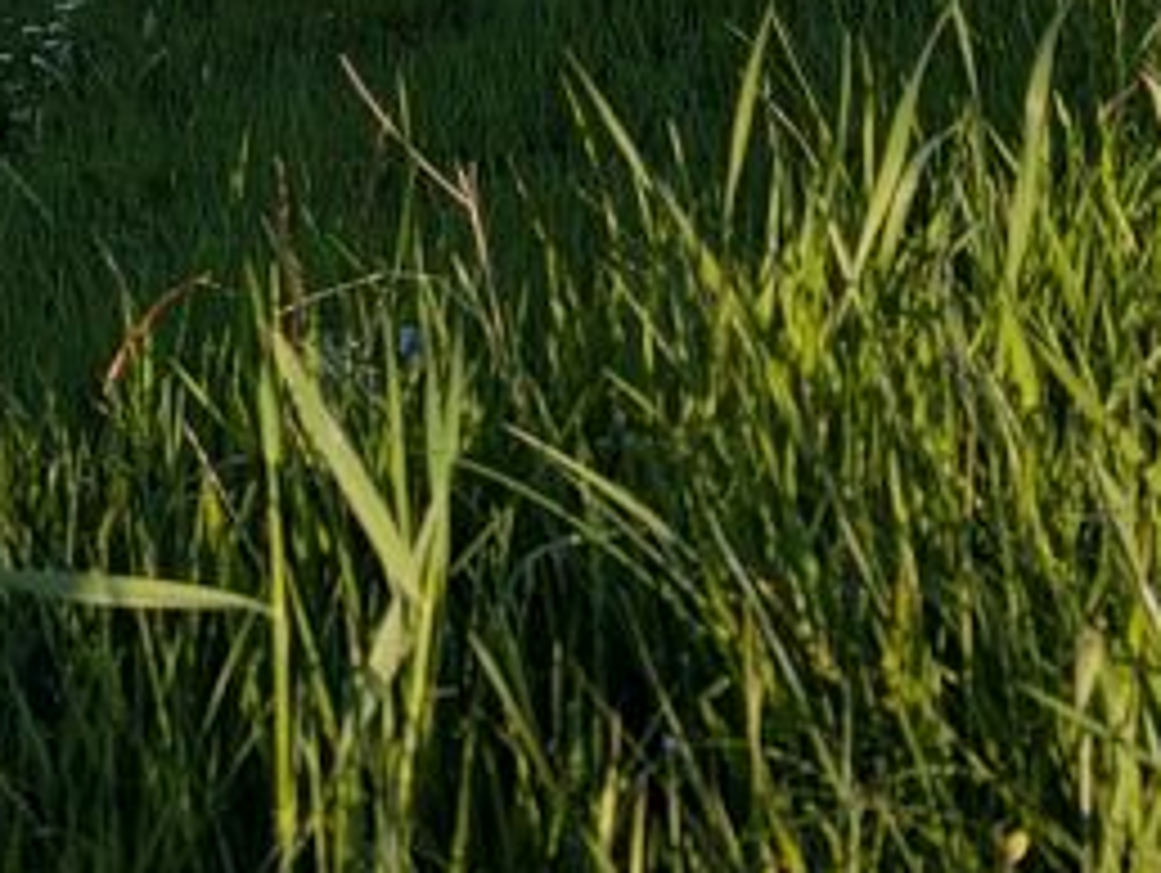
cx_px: -590
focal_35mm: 93
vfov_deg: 14.0
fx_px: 3122
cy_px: -736
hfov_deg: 18.6
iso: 23
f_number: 1.68
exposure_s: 1/625
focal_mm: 6.9
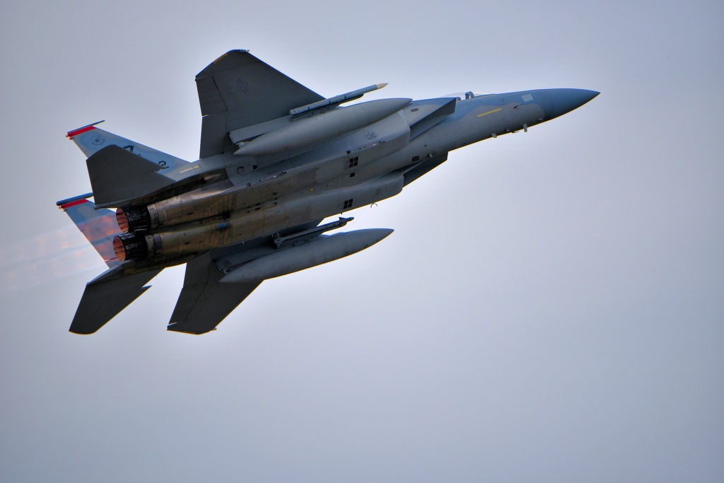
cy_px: 242
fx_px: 8045
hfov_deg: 5.2
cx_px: 362
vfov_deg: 3.4
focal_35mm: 400
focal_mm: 400
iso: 250
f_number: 5.6
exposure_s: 1/1250
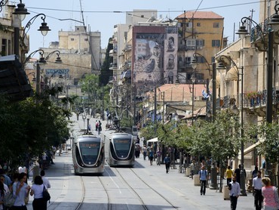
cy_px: 105
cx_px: 129
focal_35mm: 218
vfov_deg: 6.8
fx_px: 1758
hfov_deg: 9.1
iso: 100
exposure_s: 1/400
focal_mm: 200
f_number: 6.3
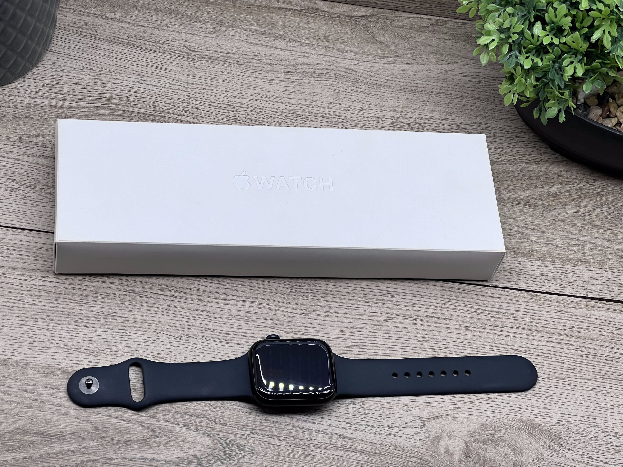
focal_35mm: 77
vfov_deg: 19.1
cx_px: 312
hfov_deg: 25.3
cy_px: 234
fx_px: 1386
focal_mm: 9
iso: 32
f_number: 2.8
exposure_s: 1/100
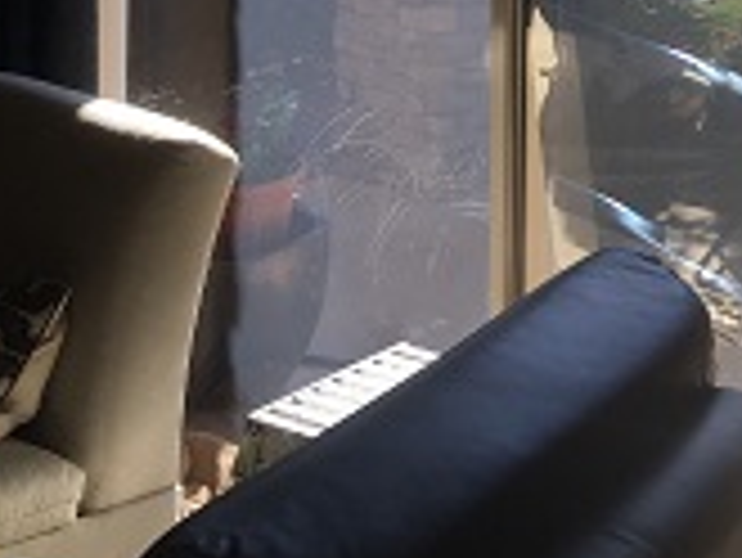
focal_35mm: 81
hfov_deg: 23.1
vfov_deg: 17.3
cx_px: 751
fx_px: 1738
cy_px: -128
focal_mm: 4.15
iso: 32
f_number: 2.2
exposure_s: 1/120
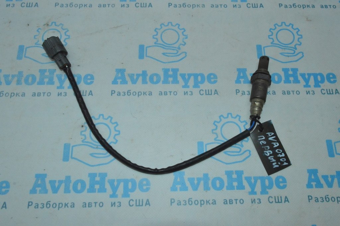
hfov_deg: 67.4
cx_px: 170
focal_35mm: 27
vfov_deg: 47.9
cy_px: 113
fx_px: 255
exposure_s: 1/200
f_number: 16
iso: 4000
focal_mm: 18
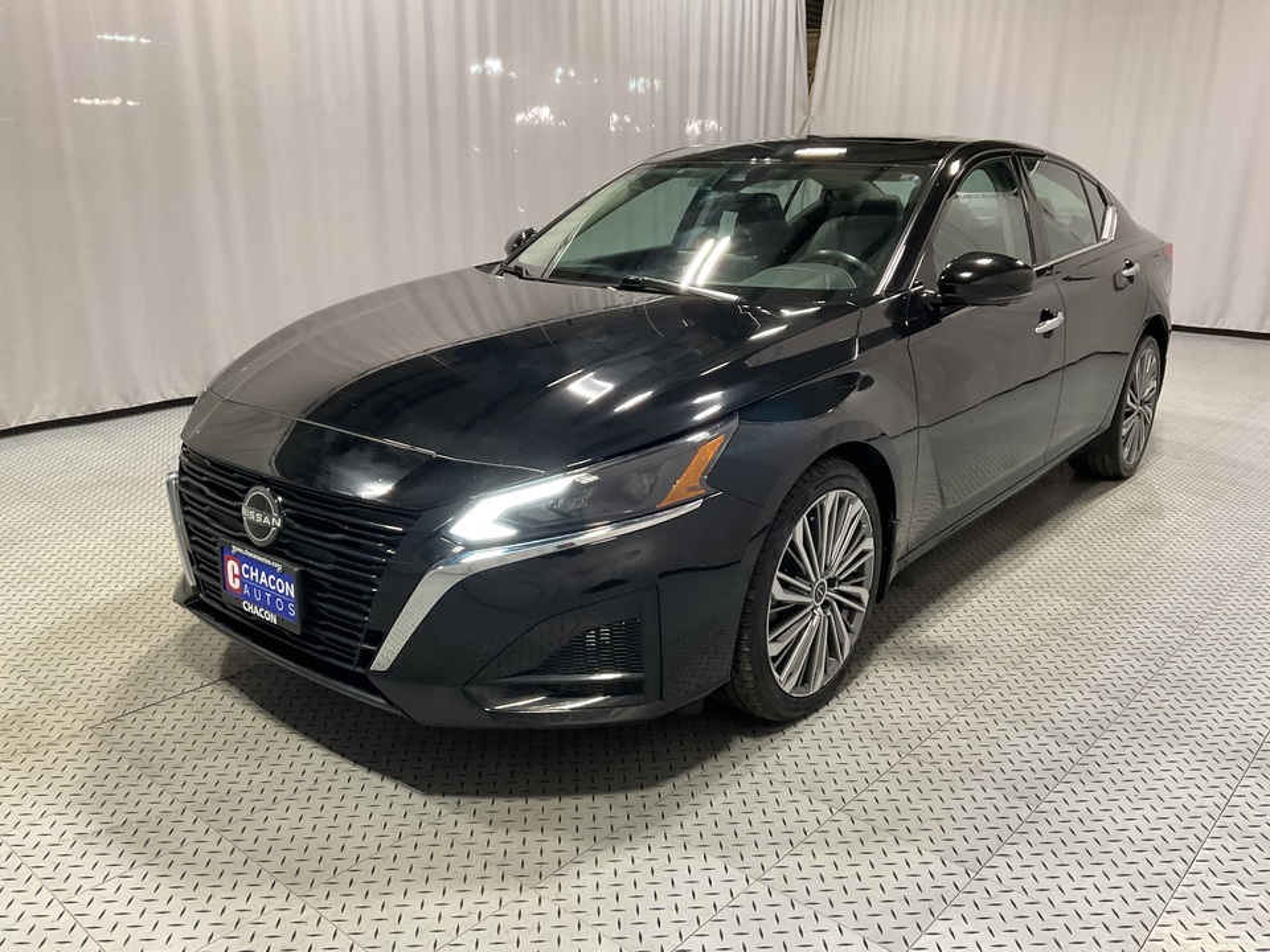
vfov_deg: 48.2
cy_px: 476
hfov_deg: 61.7
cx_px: 635
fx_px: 1064
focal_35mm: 29
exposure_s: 1/60
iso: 80
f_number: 1.8
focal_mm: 3
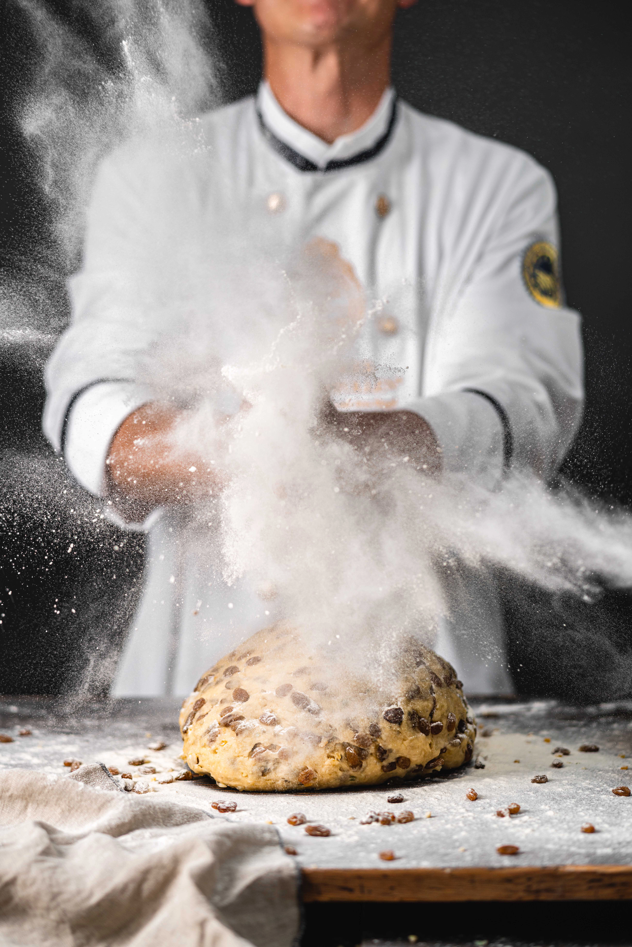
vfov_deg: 23.9
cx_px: 316
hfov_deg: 16.1
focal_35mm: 85
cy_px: 474
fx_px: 2237
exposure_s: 1/160
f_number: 2.2
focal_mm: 85
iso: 160
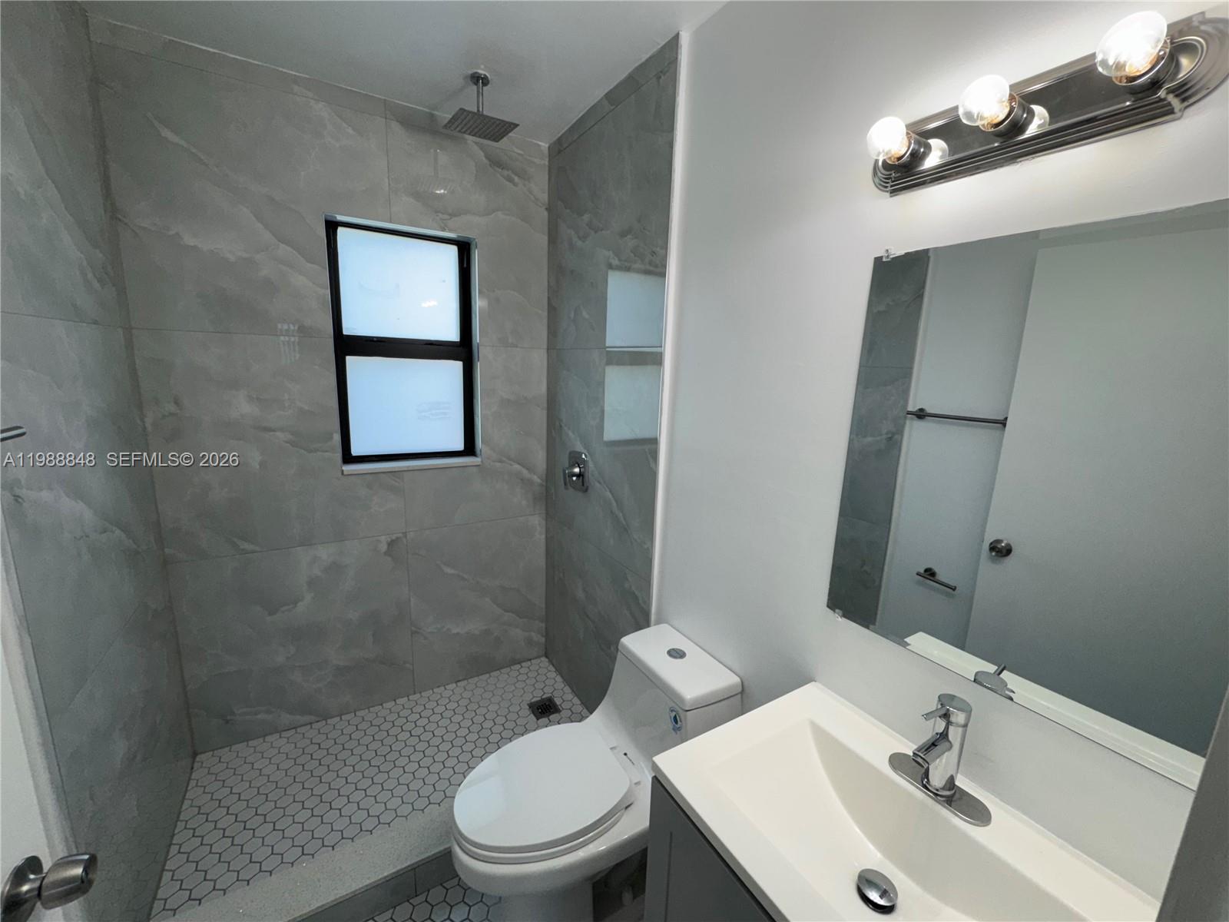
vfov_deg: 85.7
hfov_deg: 102.1
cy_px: 461
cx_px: 614
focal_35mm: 14
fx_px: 497
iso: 64
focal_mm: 2.22
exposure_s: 1/120
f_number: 2.2
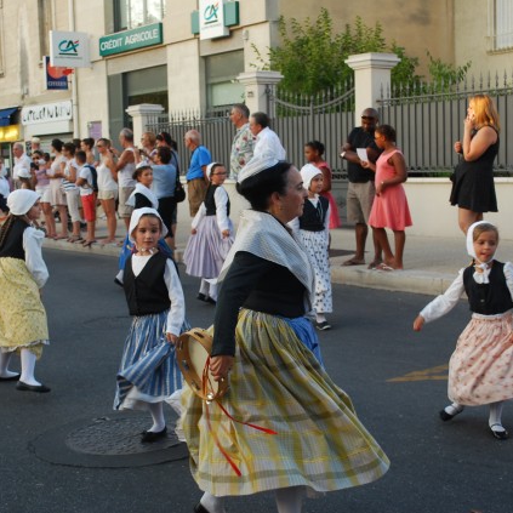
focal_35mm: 58
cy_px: 258
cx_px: 250
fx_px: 972
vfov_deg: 29.6
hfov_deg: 29.6
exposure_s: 1/100
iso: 200
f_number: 5
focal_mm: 30
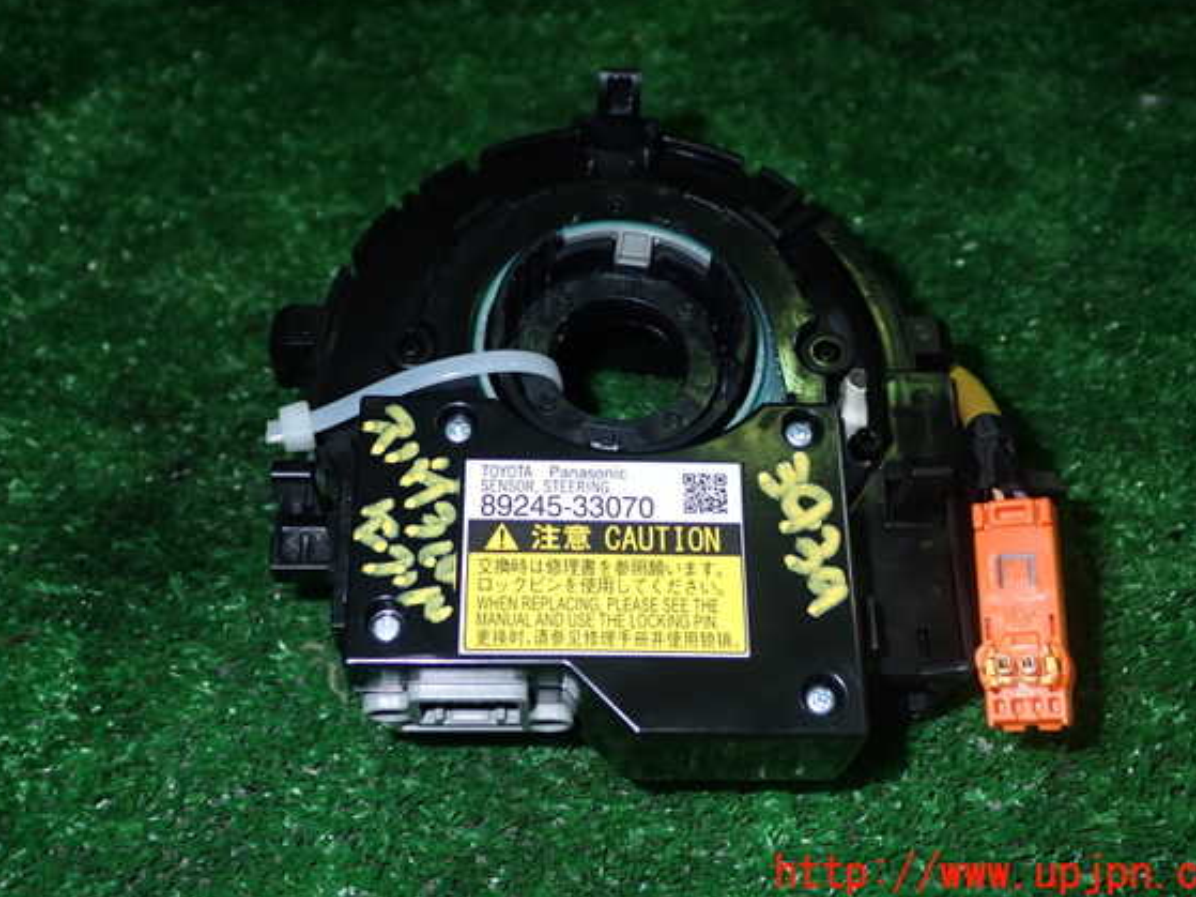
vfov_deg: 32.9
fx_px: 1520
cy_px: 420
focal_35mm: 44
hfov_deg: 42.9
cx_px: 616
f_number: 8
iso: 200
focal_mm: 7.31
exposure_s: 1/40
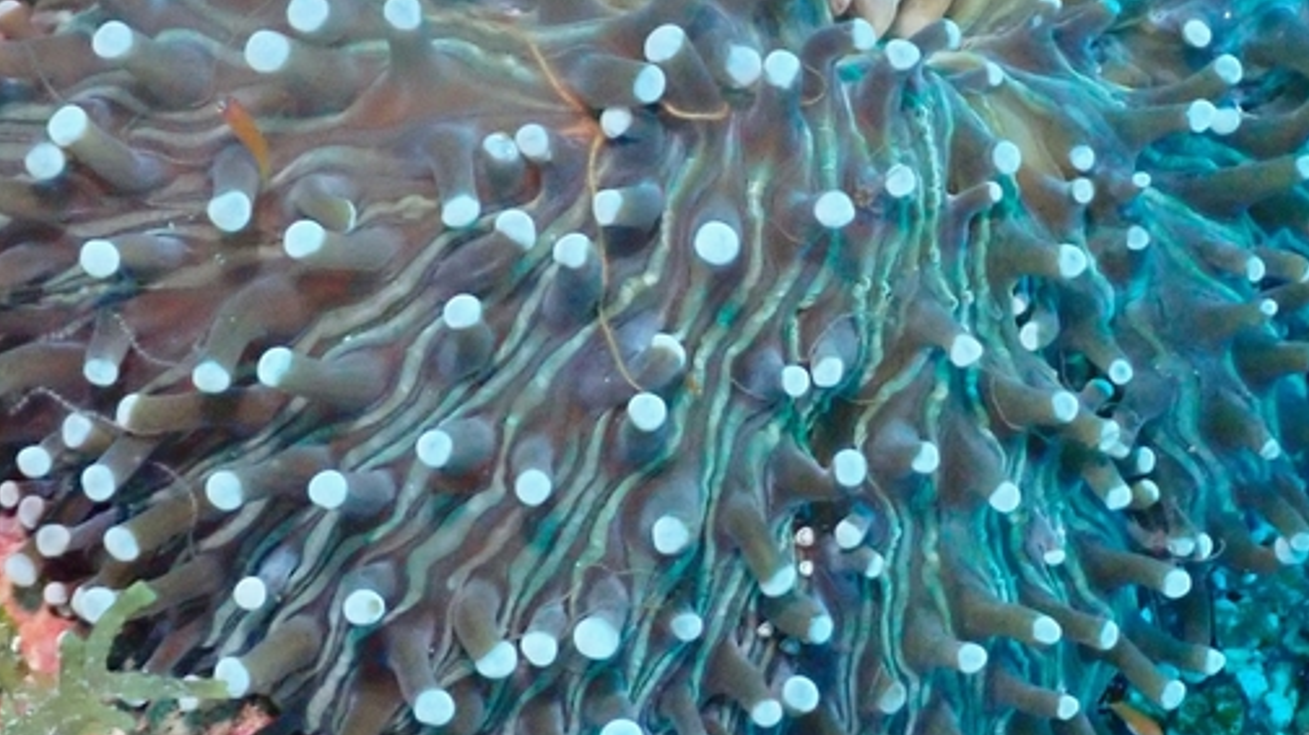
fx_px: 4961
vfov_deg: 8.5
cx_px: 826
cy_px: 261
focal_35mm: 143
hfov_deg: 15.0
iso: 1000
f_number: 5
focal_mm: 10.35
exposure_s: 1/125
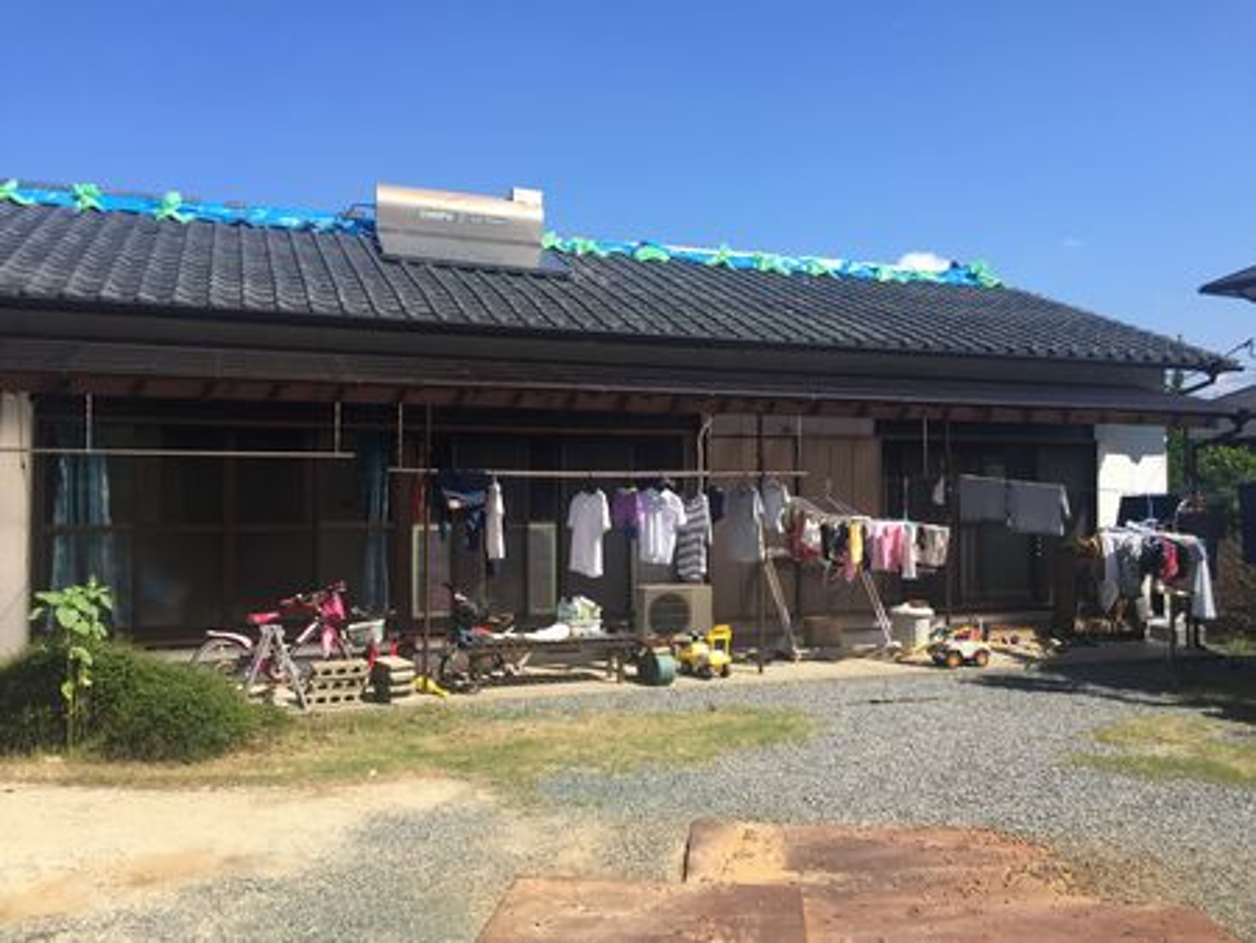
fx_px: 1053
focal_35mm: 29
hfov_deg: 61.6
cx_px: 628
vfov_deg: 48.3
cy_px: 472
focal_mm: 4.15
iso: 32
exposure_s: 1/1099
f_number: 2.2
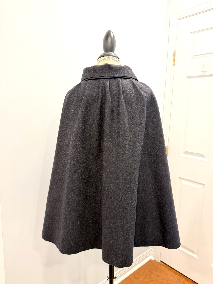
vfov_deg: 71.6
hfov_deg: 56.8
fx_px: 197
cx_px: 106
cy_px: 142
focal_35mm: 24
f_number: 1.78
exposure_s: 1/60
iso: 640
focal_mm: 6.76
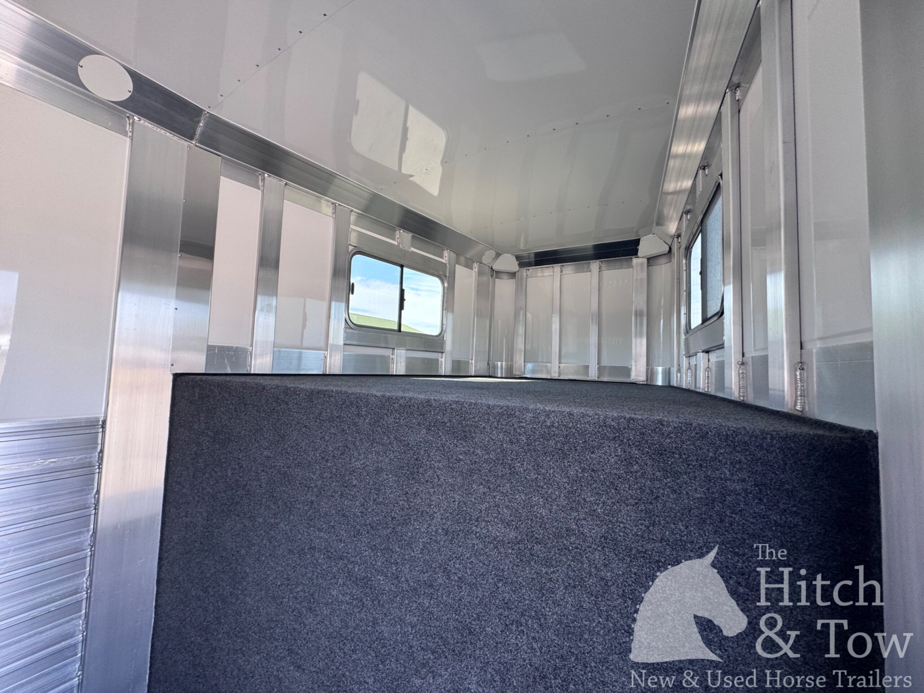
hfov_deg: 102.1
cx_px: 462
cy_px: 346
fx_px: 374
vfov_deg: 85.7
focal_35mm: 14
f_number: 2.2
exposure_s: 1/99
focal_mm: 2.22
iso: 64
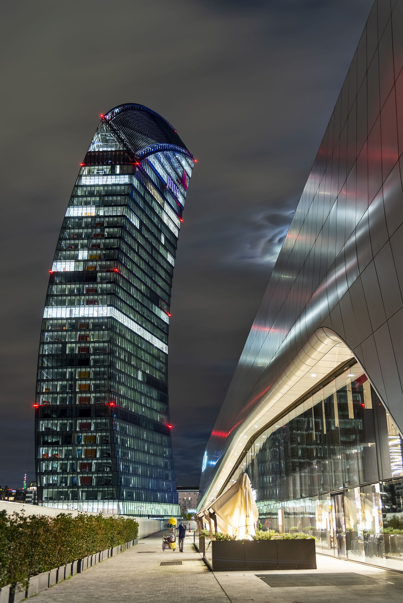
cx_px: 202
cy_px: 302
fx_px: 637
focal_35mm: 38
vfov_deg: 50.7
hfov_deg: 35.1
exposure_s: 1/8
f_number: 4
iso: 100
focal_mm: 38
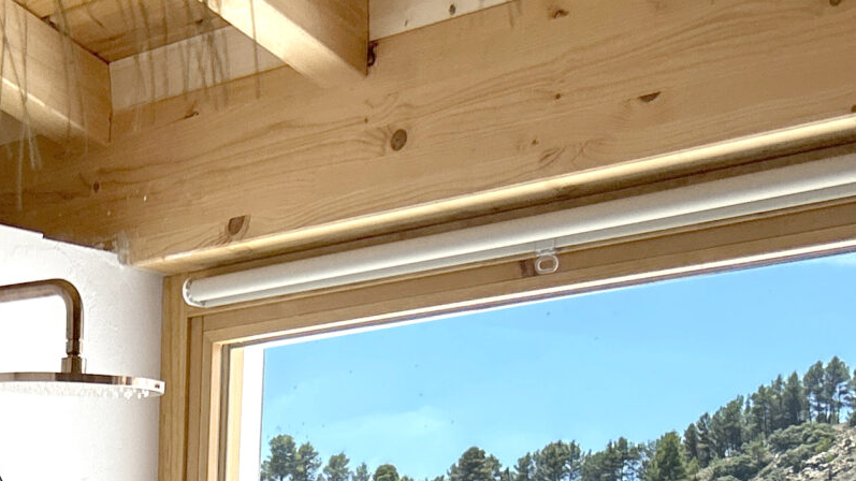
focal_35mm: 91
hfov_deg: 22.4
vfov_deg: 11.8
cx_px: -31
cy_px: 989
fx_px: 2065
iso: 50
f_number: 1.5
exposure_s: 1/965
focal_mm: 5.7
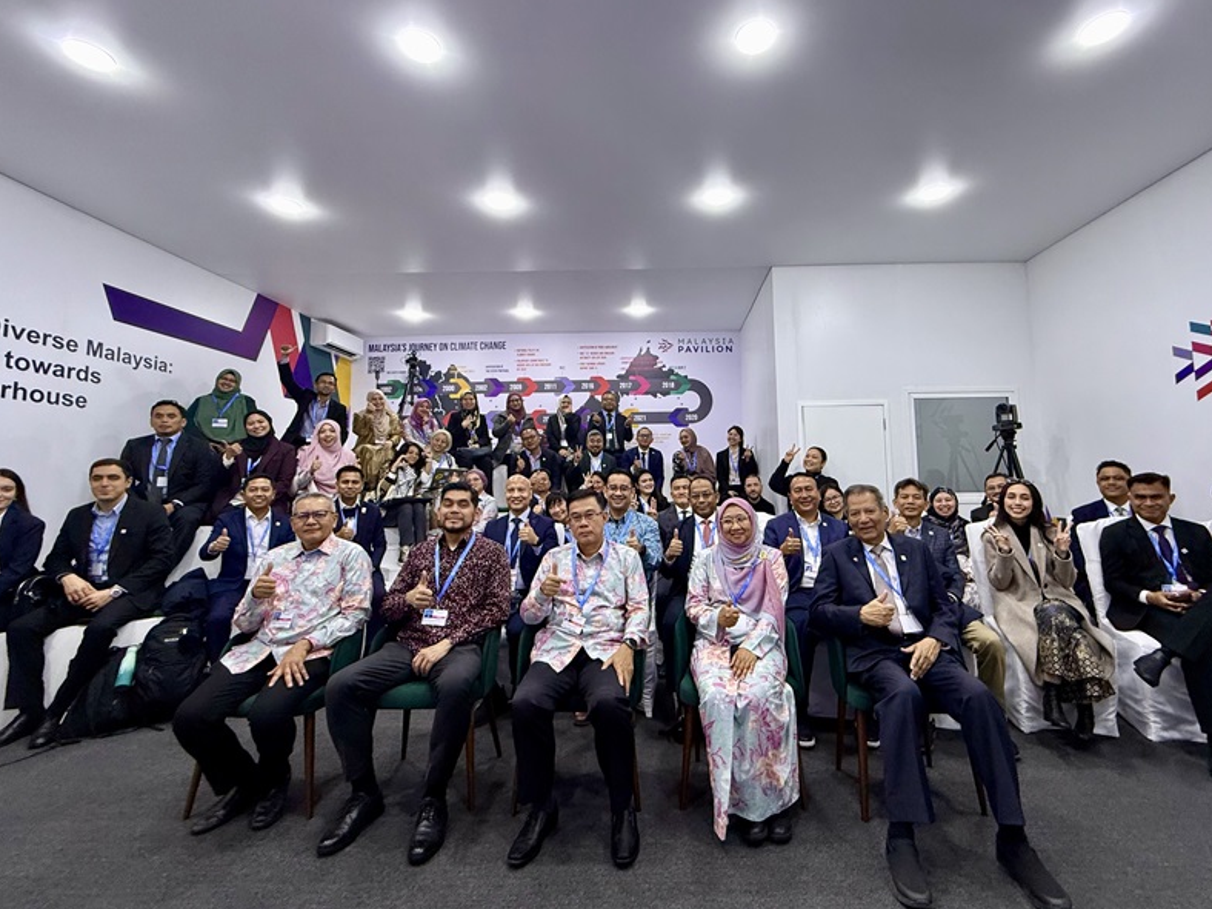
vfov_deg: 78.0
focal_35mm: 16
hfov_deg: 94.3
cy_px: 430
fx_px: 560
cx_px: 657
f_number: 2.2
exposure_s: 1/100
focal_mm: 2.22
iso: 320
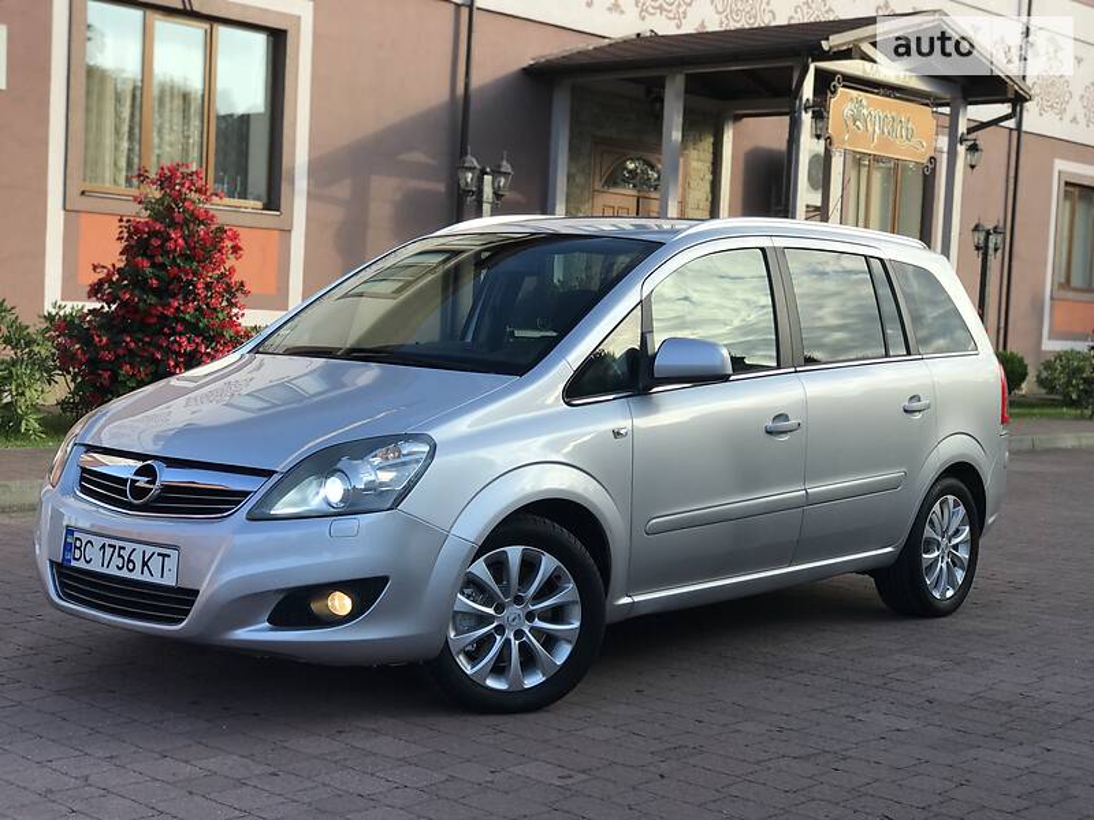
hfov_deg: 33.8
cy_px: 410
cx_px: 547
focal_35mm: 57
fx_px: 1801
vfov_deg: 25.7
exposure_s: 1/245
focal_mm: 6.6
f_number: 2.8
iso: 20
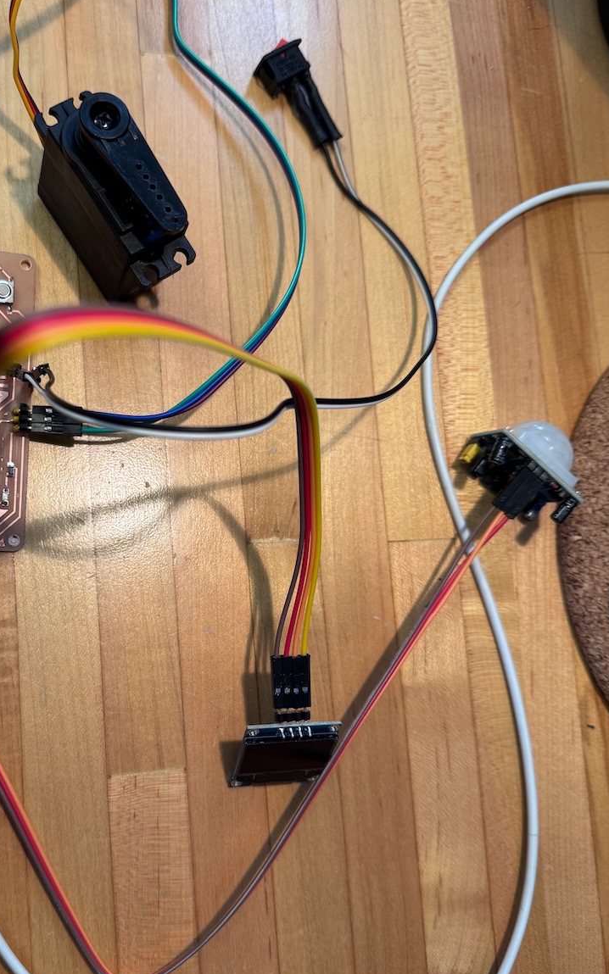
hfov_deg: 39.8
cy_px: 535
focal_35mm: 31
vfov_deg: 61.1
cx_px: 179
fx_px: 823
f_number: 1.78
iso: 160
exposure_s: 1/60
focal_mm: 6.76
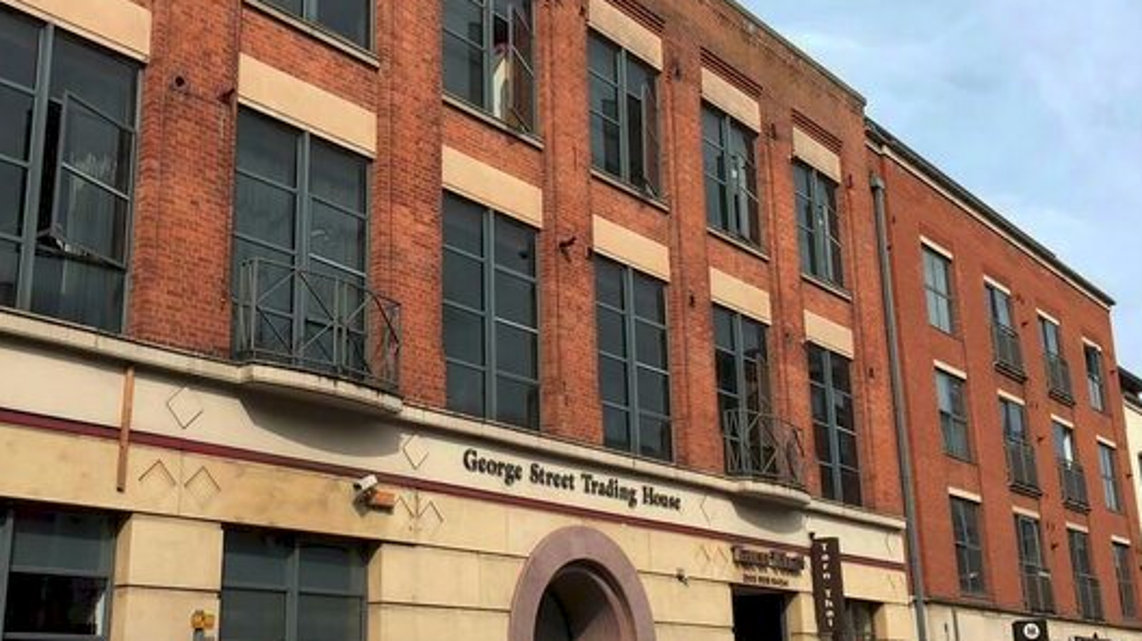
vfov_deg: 28.3
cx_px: 477
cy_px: 339
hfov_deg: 48.2
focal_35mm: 42
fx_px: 1271
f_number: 2.2
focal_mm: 4.15
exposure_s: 1/1326
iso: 25
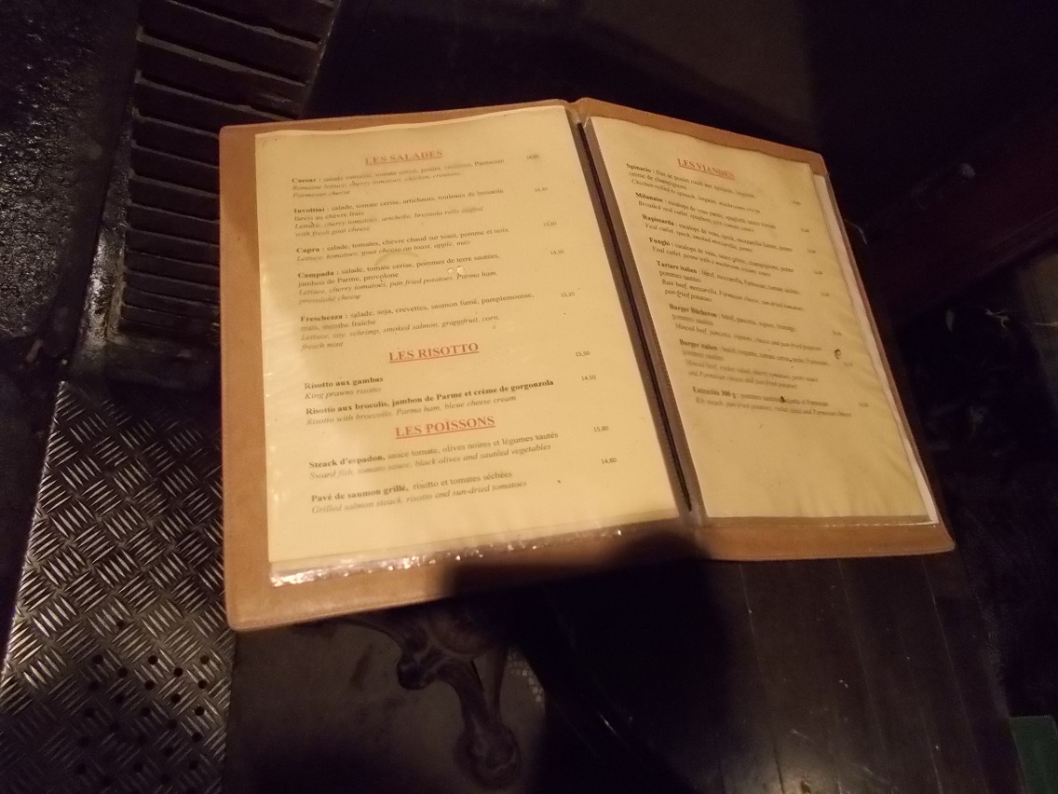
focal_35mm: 26
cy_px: 397
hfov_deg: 67.3
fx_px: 795
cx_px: 529
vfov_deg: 53.1
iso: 640
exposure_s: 1/125
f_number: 3.2
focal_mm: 4.6
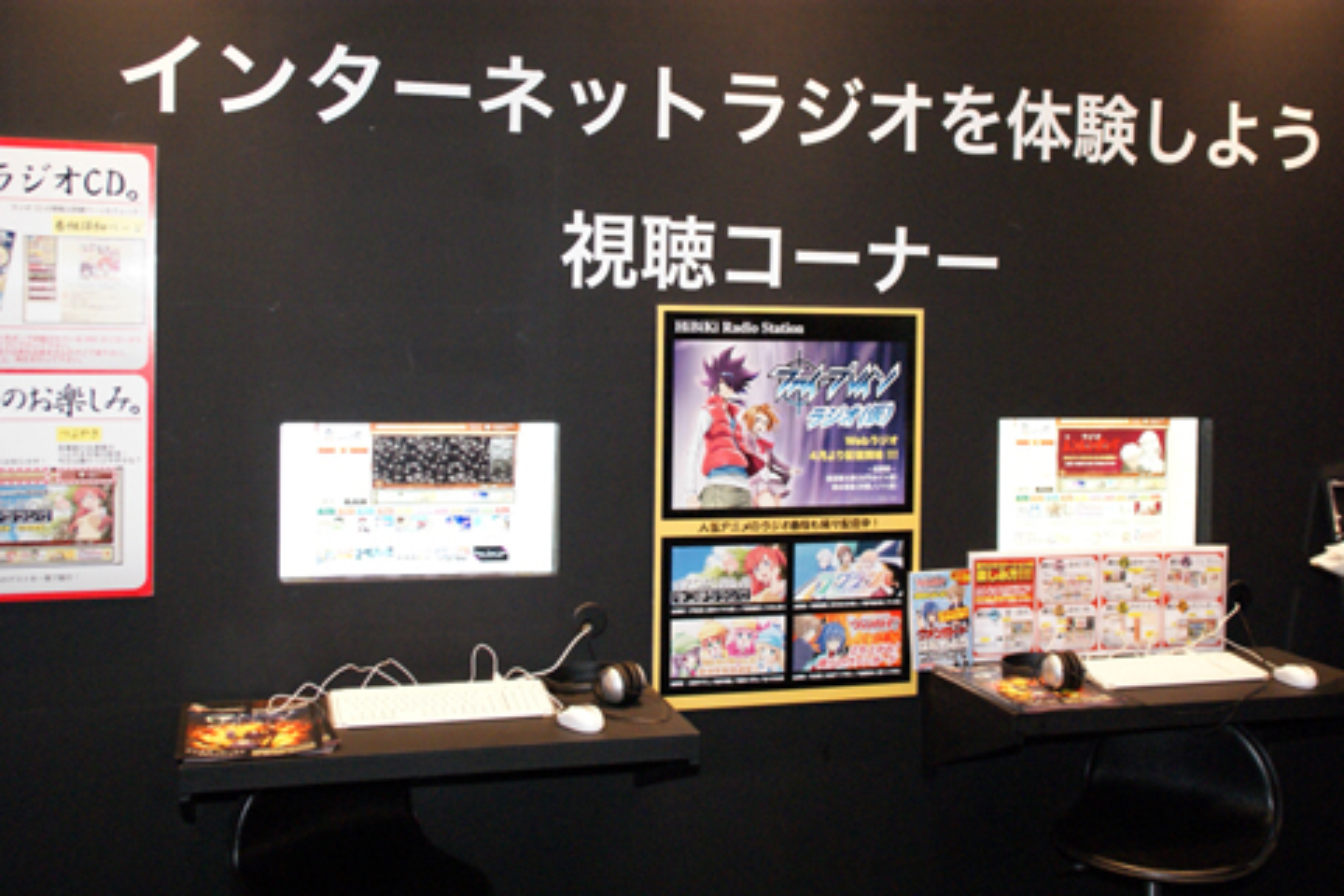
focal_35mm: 42
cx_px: 672
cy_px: 448
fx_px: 1568
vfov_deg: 31.9
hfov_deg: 46.4
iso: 1600
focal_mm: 28
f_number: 5.6
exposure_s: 1/60
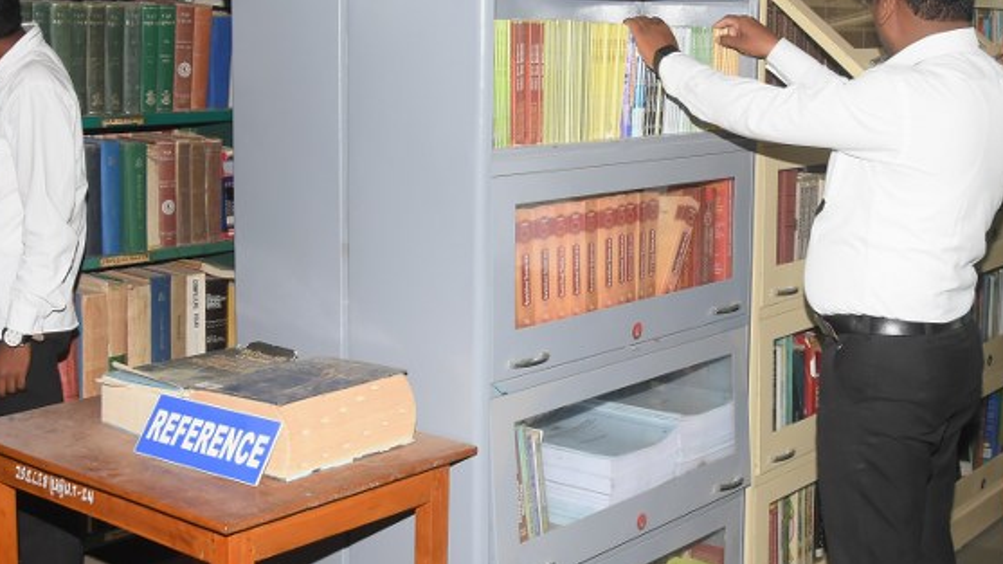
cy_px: 181
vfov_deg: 22.9
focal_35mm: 52
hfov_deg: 39.8
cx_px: 580
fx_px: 1383
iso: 800
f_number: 6.3
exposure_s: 1/100
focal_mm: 18
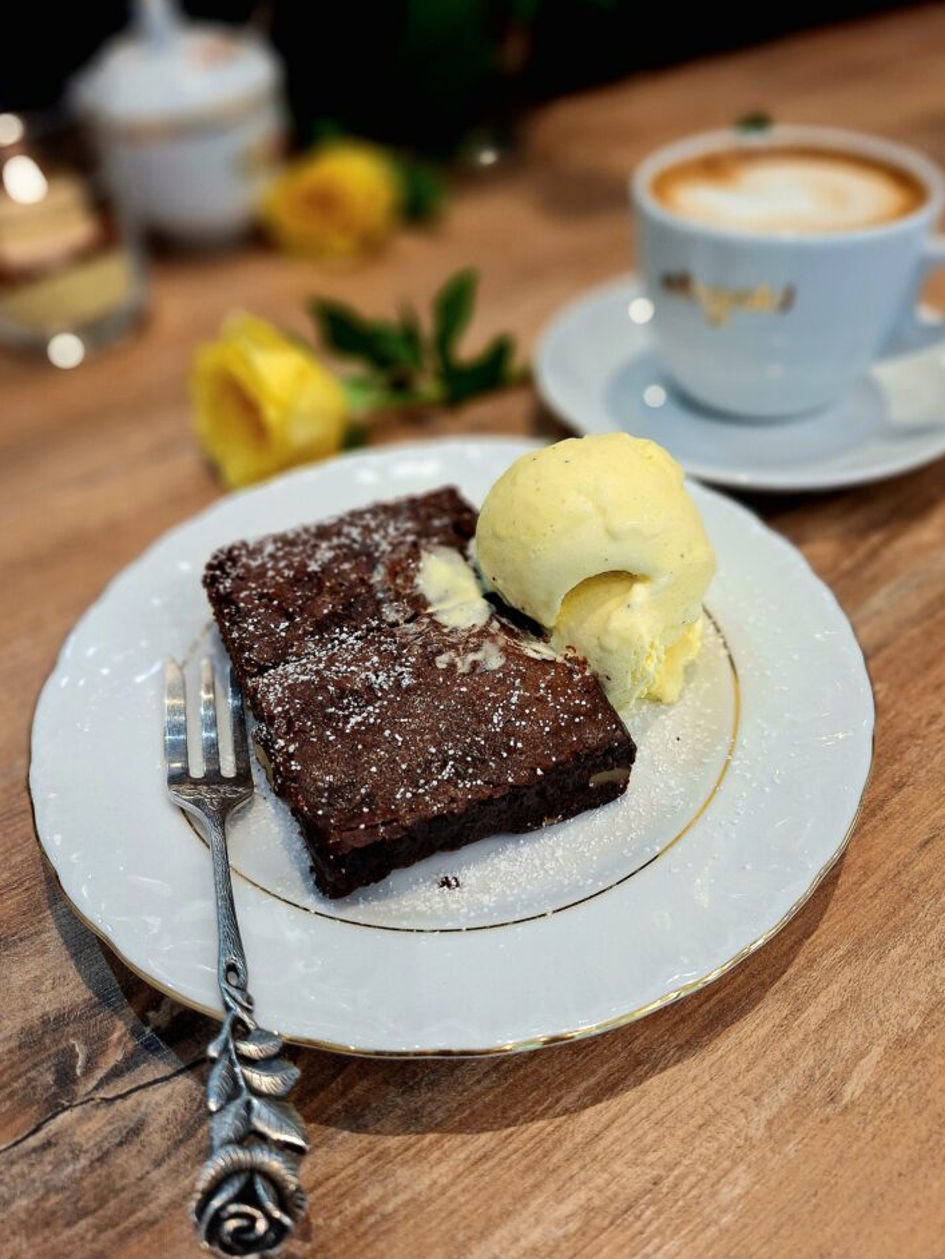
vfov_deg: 69.4
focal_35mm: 25
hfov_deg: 54.9
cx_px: 501
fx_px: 910
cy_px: 635
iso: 100
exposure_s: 1/50
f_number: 1.8
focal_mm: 5.54
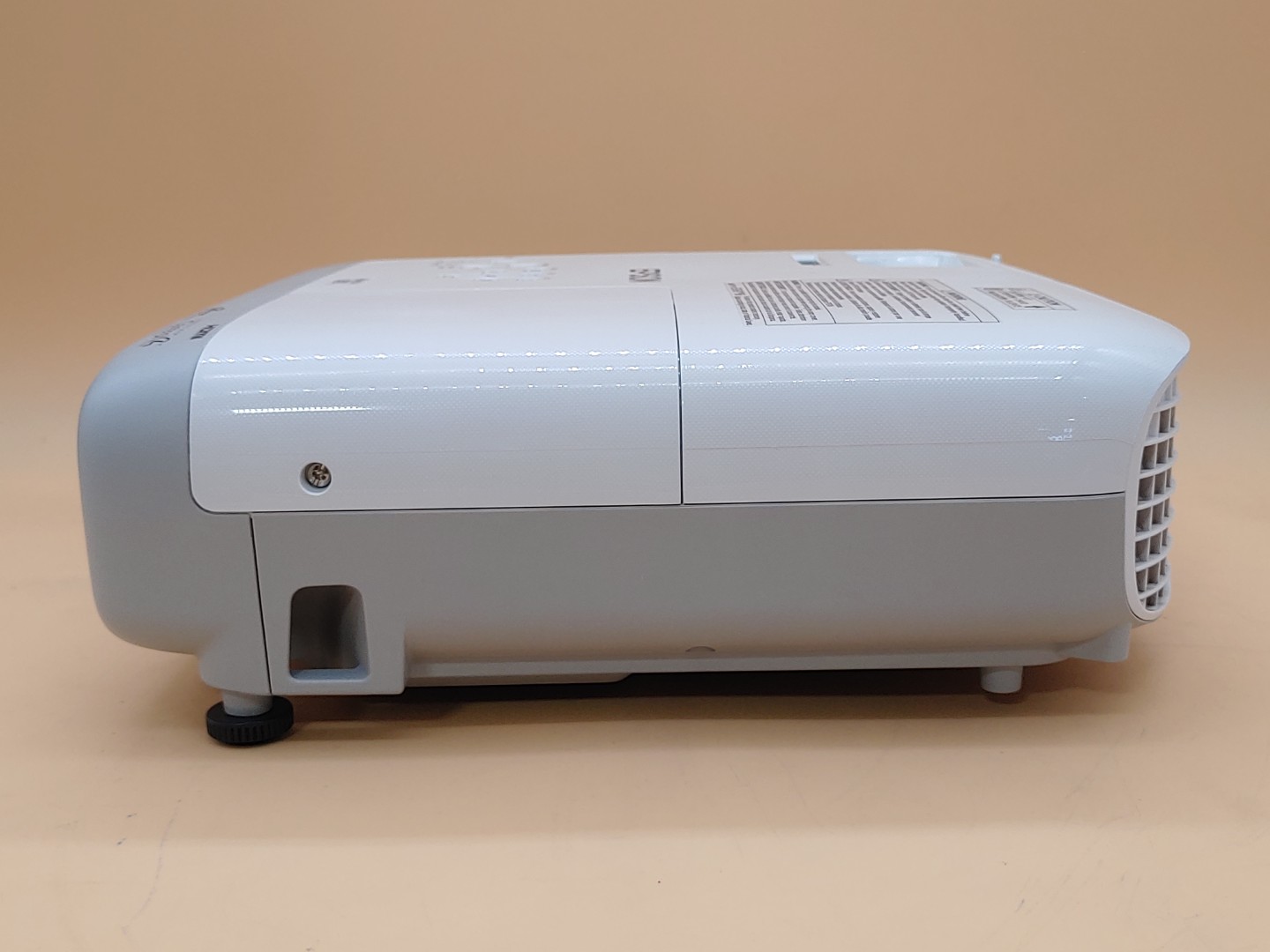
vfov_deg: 35.1
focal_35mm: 41
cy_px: 476
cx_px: 635
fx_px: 1504
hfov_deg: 45.8
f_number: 1.8
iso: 50
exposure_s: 1/121
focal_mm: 4.36
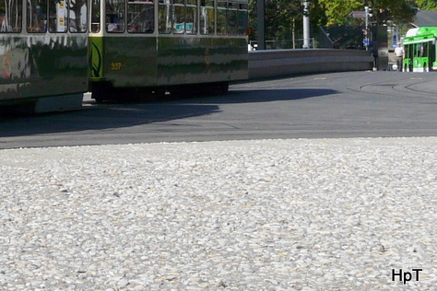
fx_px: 1092
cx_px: -17
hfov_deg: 21.7
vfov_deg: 14.8
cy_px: -44
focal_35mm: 90
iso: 100
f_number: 5
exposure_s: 1/500
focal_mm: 6.7
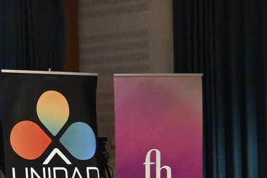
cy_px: 131
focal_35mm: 97
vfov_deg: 14.1
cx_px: -241
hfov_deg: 16.7
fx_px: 719
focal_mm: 16
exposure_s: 1/100
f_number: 5
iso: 5000
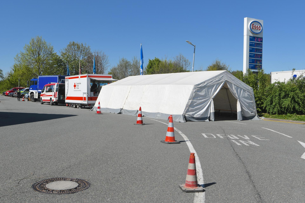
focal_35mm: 36
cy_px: 102
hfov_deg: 53.1
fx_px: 305
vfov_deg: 36.9
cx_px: 152
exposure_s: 1/250
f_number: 9
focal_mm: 24
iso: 63
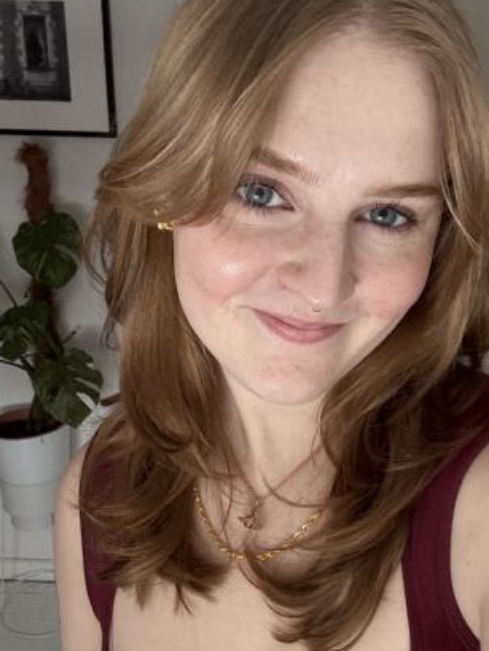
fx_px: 828
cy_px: 355
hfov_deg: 32.8
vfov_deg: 42.9
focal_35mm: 44
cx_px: 287
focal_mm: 2.69
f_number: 1.9
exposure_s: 1/60
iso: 320
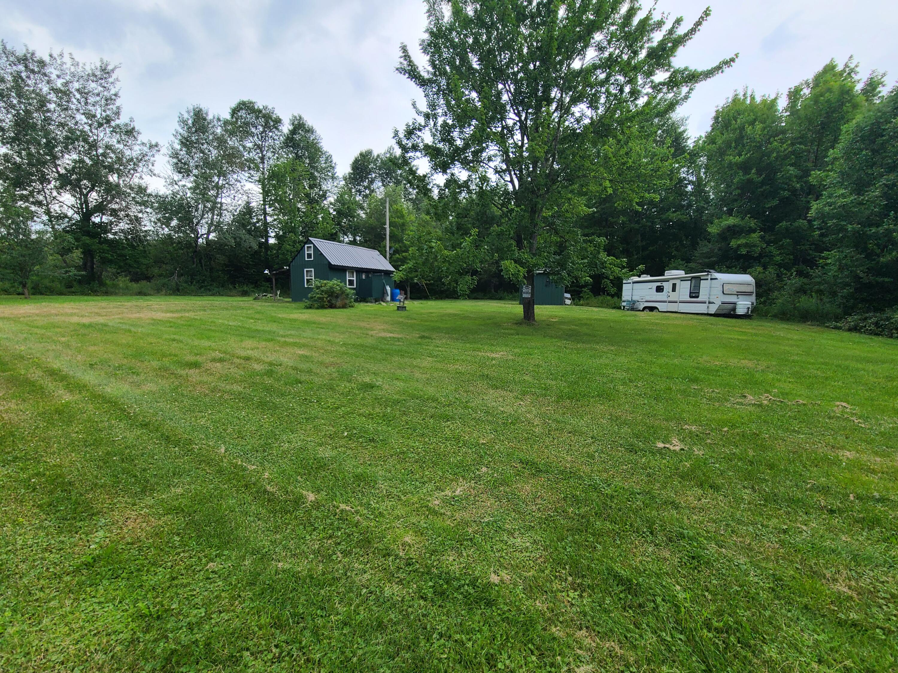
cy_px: 336
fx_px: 337
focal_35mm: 13
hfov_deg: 106.2
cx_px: 449
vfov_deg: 89.9
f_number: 2.2
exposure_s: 1/788
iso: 50
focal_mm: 2.2
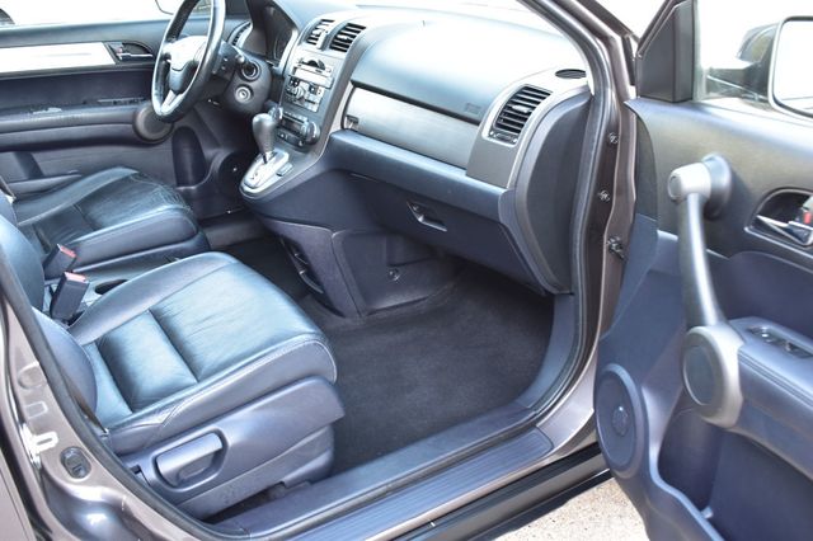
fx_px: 813
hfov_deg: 53.2
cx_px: 406
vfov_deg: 36.8
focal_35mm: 36
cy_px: 270
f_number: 6.3
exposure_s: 1/15
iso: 450
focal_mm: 24
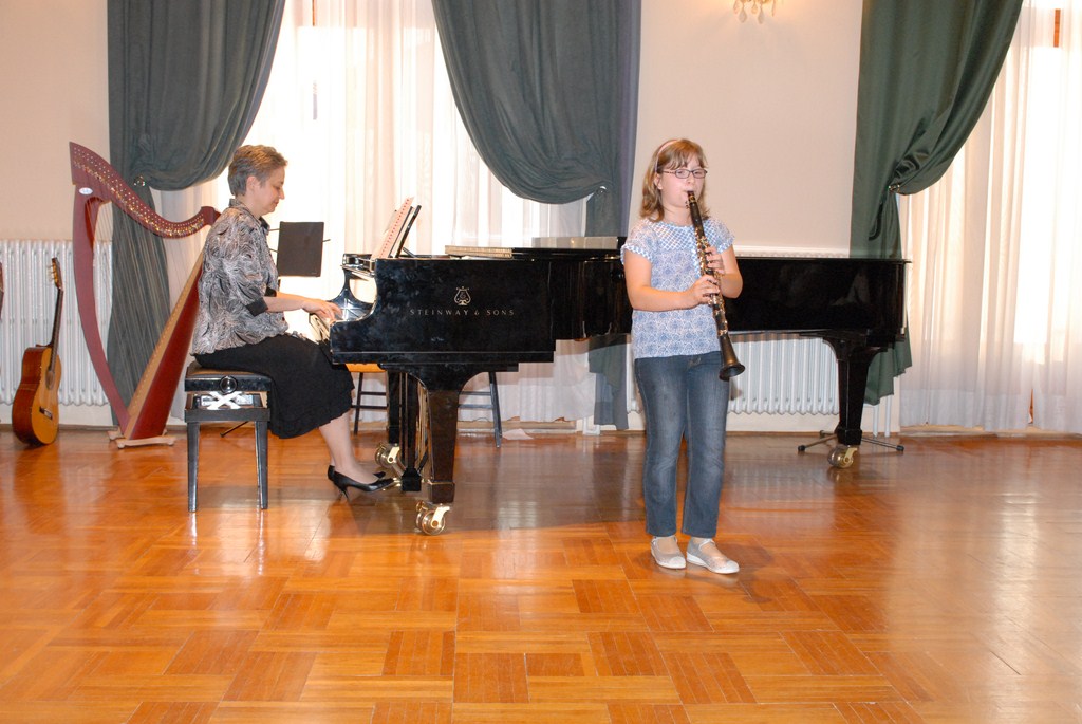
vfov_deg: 33.1
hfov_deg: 47.9
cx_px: 541
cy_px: 362
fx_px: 1218
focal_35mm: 40
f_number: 7.1
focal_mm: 27
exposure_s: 1/80
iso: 1000
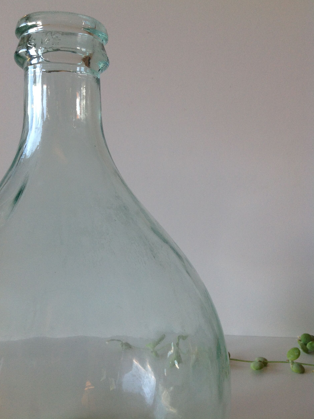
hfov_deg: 39.7
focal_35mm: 36
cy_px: 207
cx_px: 154
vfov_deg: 51.4
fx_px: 435
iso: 80
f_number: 2.4
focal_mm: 4.28
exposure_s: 1/100
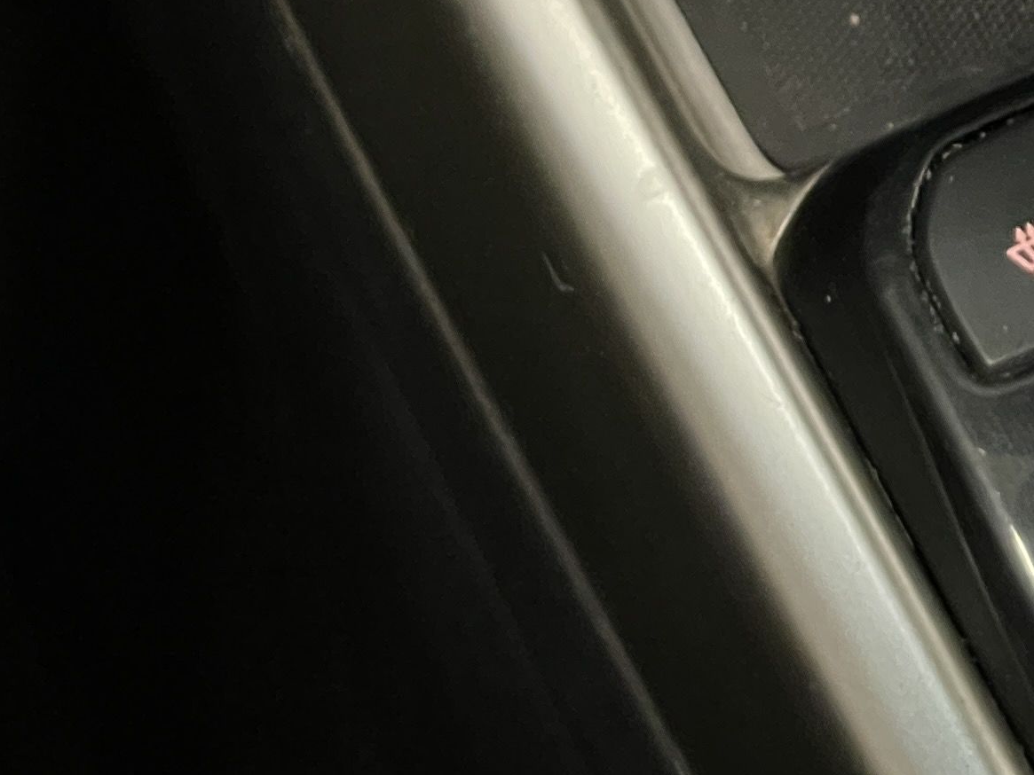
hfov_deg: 10.6
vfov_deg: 8.2
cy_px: 168
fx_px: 5377
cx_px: 1561
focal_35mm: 180
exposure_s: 1/50
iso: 800
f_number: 2
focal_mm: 6
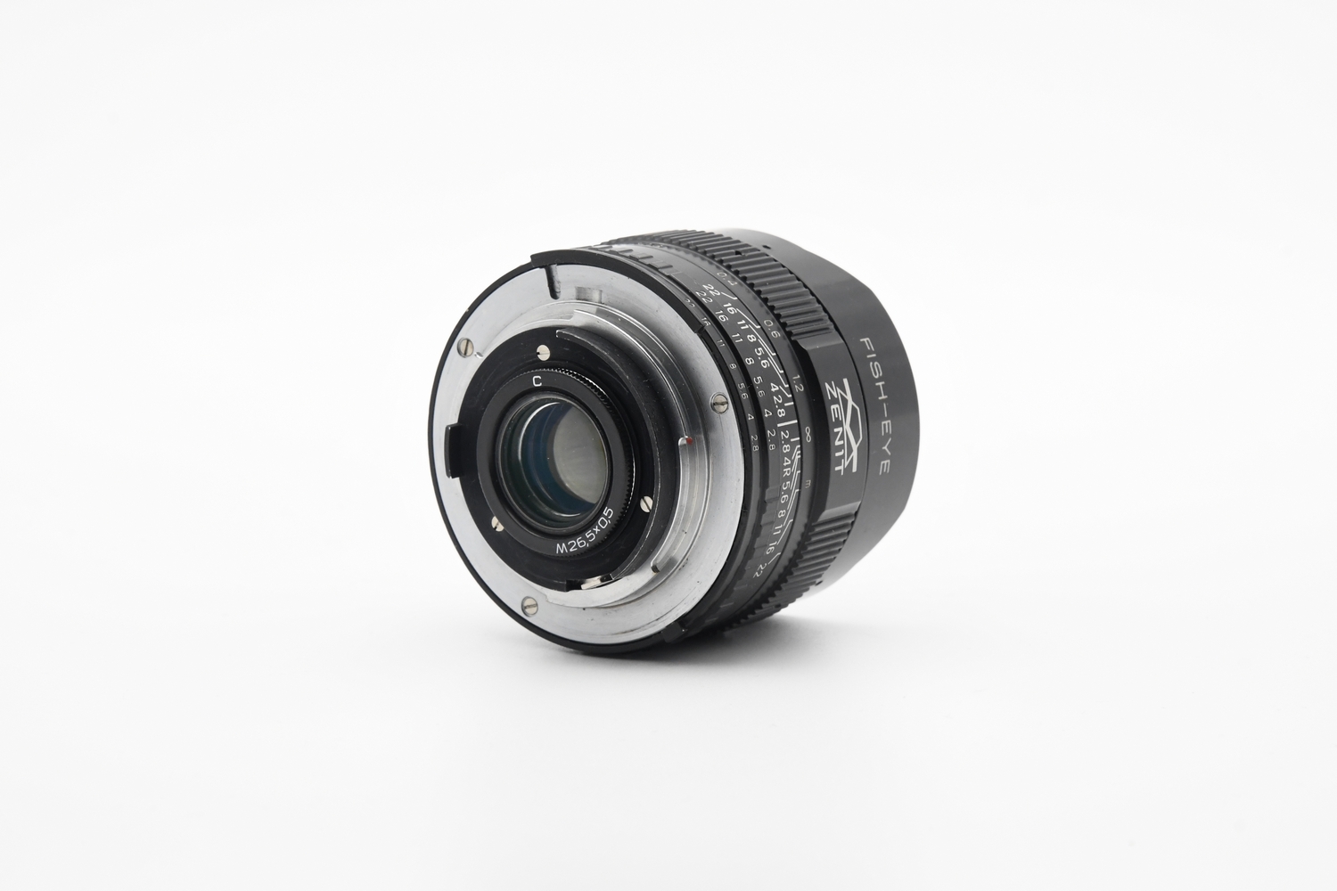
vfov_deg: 11.4
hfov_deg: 17.1
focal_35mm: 120
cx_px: 668
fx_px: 4456
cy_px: 446
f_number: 11
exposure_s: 1/125
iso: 1600
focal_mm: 80
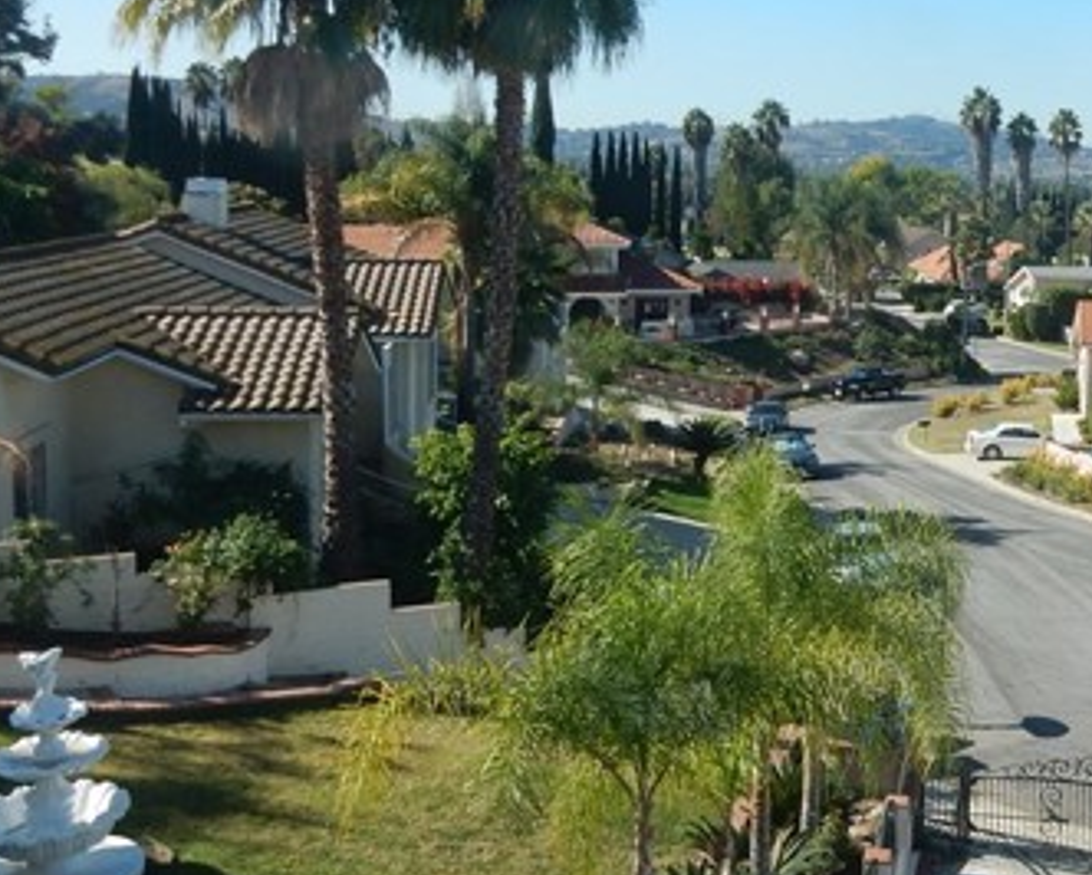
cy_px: 289
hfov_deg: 37.8
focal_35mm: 47
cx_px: 905
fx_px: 1520
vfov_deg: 31.8
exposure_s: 1/800
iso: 125
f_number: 3.7
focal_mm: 4.5
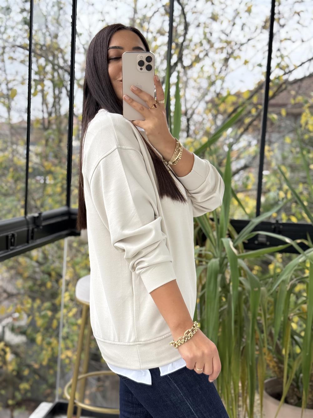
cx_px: 156
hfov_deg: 30.3
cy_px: 209
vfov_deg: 39.7
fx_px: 579
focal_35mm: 48
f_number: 1.78
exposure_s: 1/242
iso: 100
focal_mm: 6.76
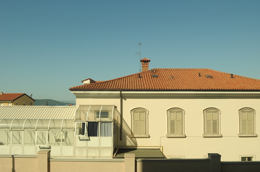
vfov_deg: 36.8
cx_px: 130
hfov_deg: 53.2
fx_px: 260
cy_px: 86
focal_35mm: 36
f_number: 10
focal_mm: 24
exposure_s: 1/200
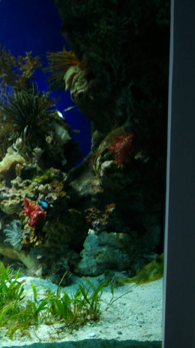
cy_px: 146
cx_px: -130
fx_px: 782
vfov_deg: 25.0
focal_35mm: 85
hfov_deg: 13.1
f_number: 4.5
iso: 400
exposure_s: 1/60
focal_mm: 28
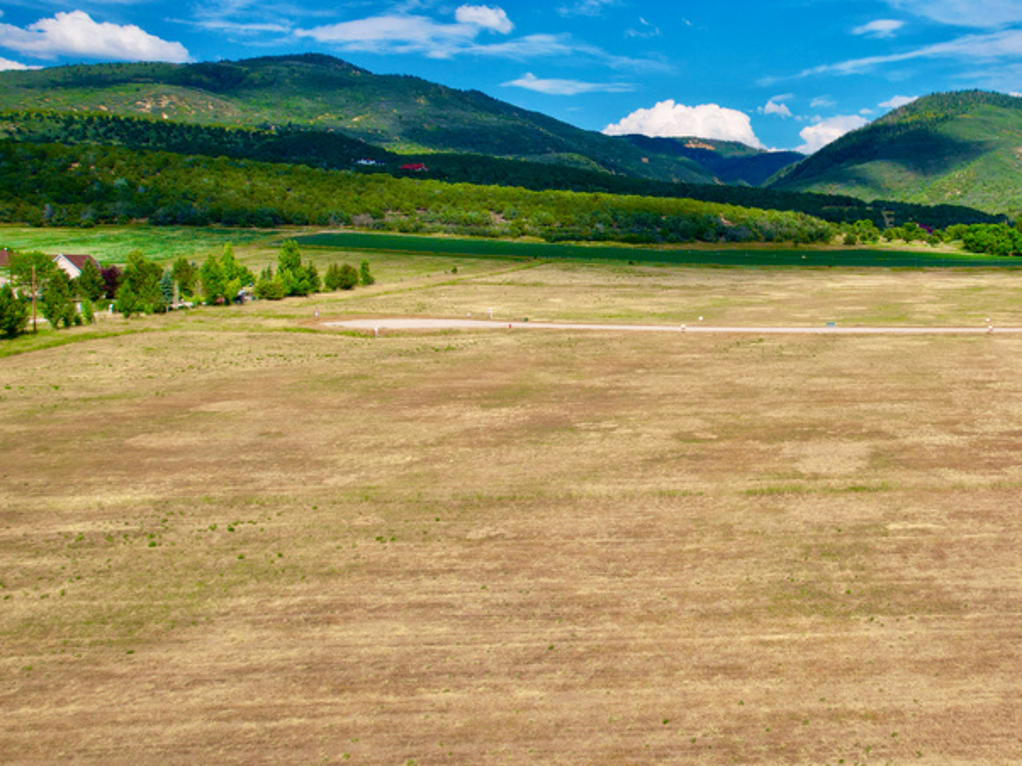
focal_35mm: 36
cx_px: 859
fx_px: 1062
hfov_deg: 47.7
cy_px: 257
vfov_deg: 39.2
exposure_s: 1/2500
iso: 100
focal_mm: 8.38
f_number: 2.8
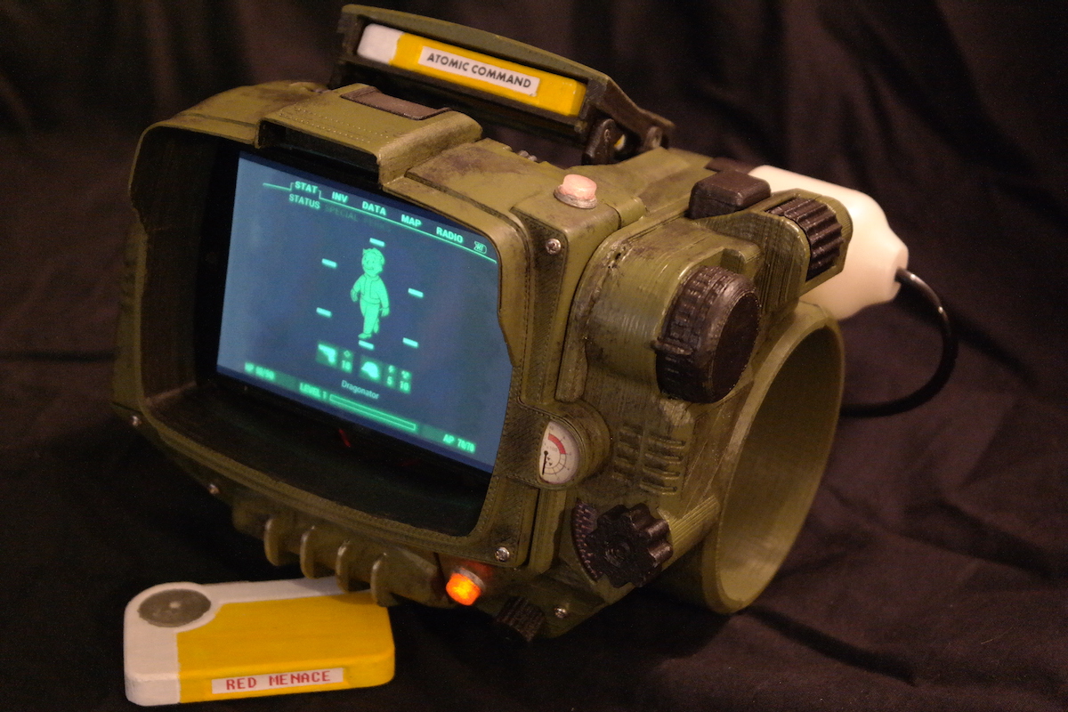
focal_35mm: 77
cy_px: 356
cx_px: 534
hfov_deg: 26.3
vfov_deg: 17.7
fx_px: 2284
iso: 3200
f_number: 5.6
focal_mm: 50
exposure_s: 1/13
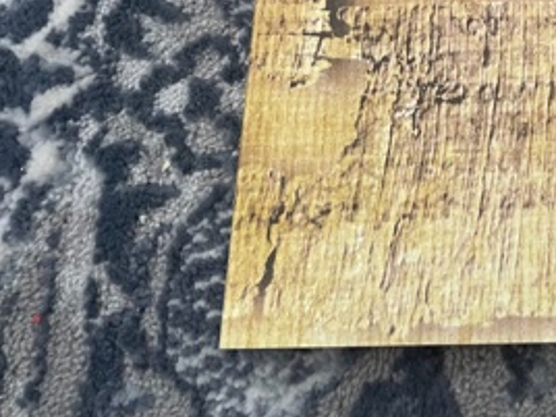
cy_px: -31
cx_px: 593
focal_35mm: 62
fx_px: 996
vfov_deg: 22.4
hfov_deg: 28.6
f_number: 1.6
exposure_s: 1/60
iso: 200
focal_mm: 4.2
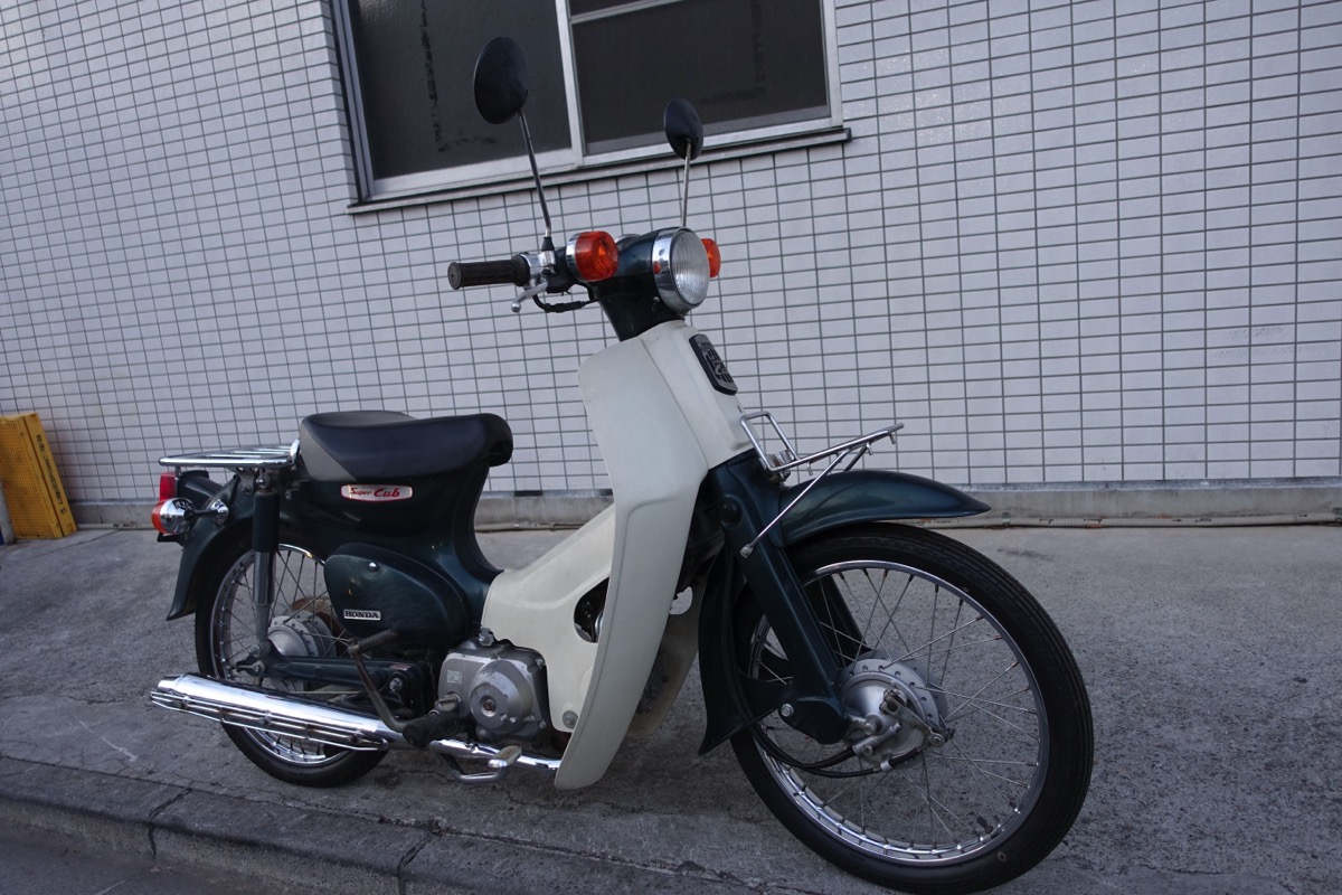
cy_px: 448
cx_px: 671
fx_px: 895
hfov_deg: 73.7
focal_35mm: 24
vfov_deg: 53.1
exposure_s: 1/30
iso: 125
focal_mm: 8.8
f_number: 2
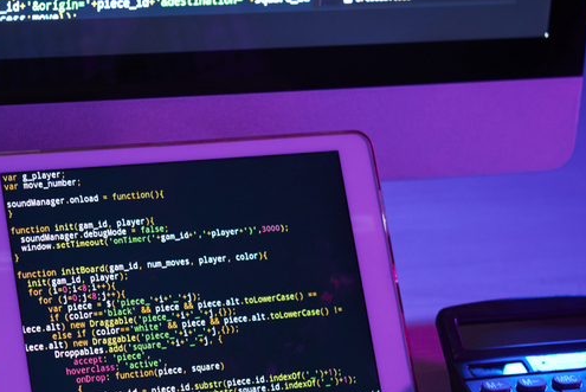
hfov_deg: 16.9
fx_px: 1971
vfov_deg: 11.3
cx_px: 182
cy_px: 372
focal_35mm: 121
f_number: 2.8
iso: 800
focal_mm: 60
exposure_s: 1/30
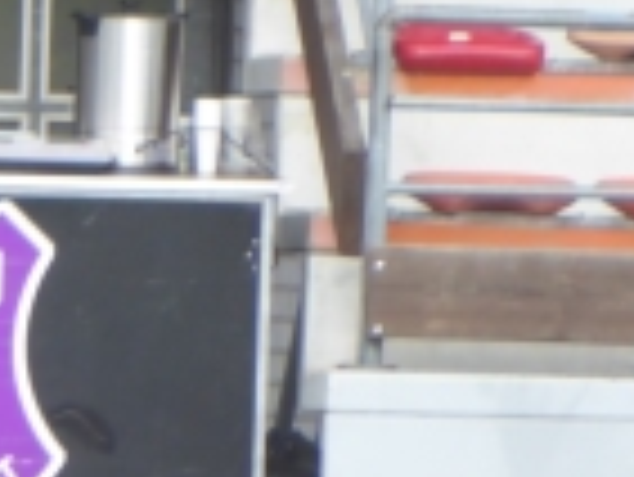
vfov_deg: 0.6
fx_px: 42014
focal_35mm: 2292
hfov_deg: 0.9
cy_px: 18
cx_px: -337
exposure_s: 1/125
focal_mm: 129
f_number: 6.4
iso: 200
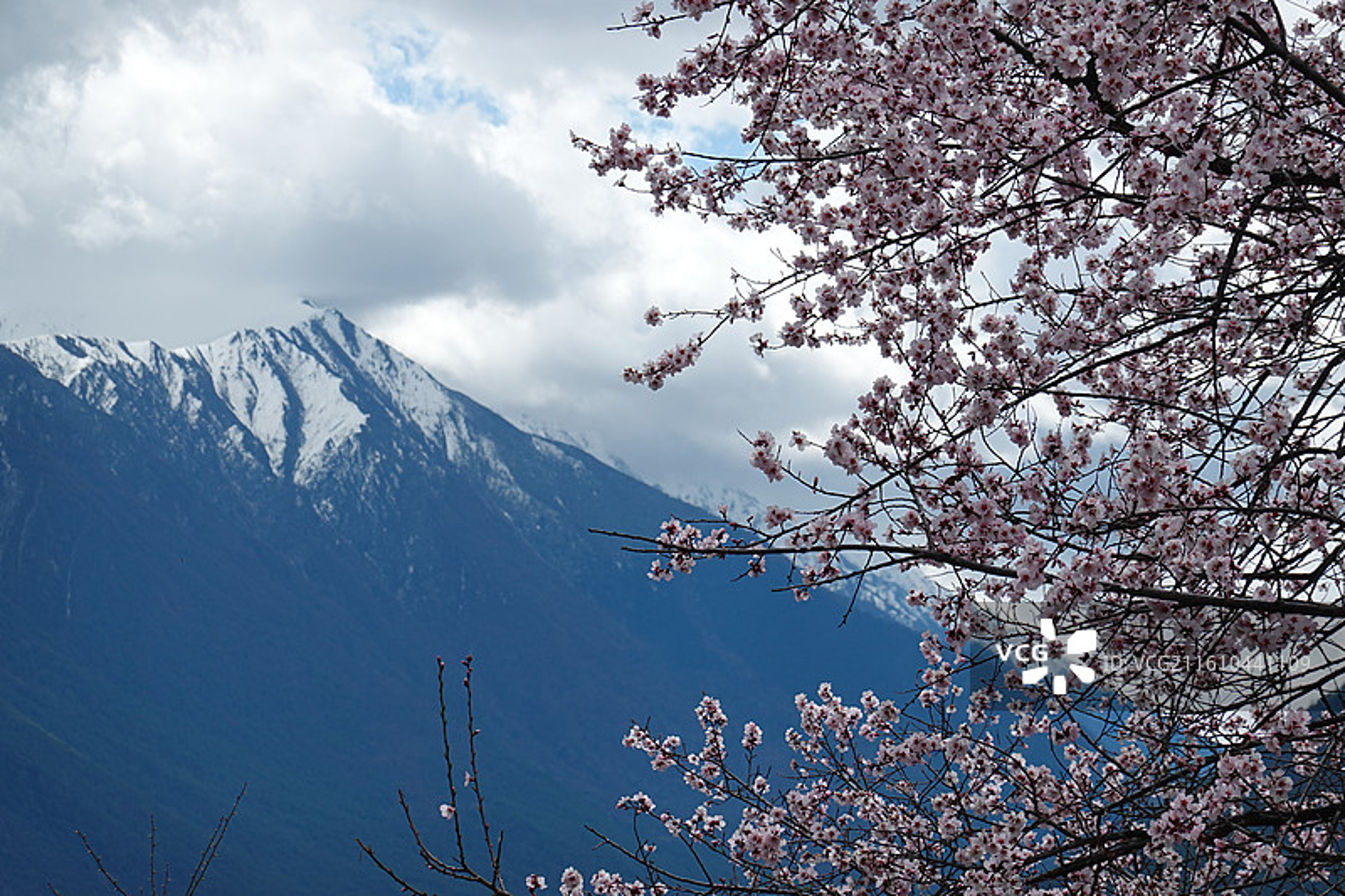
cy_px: 448
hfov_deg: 13.2
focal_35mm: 156
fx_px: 5827
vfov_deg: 8.8
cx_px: 672
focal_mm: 56.73
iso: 125
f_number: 5.6
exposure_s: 1/1000
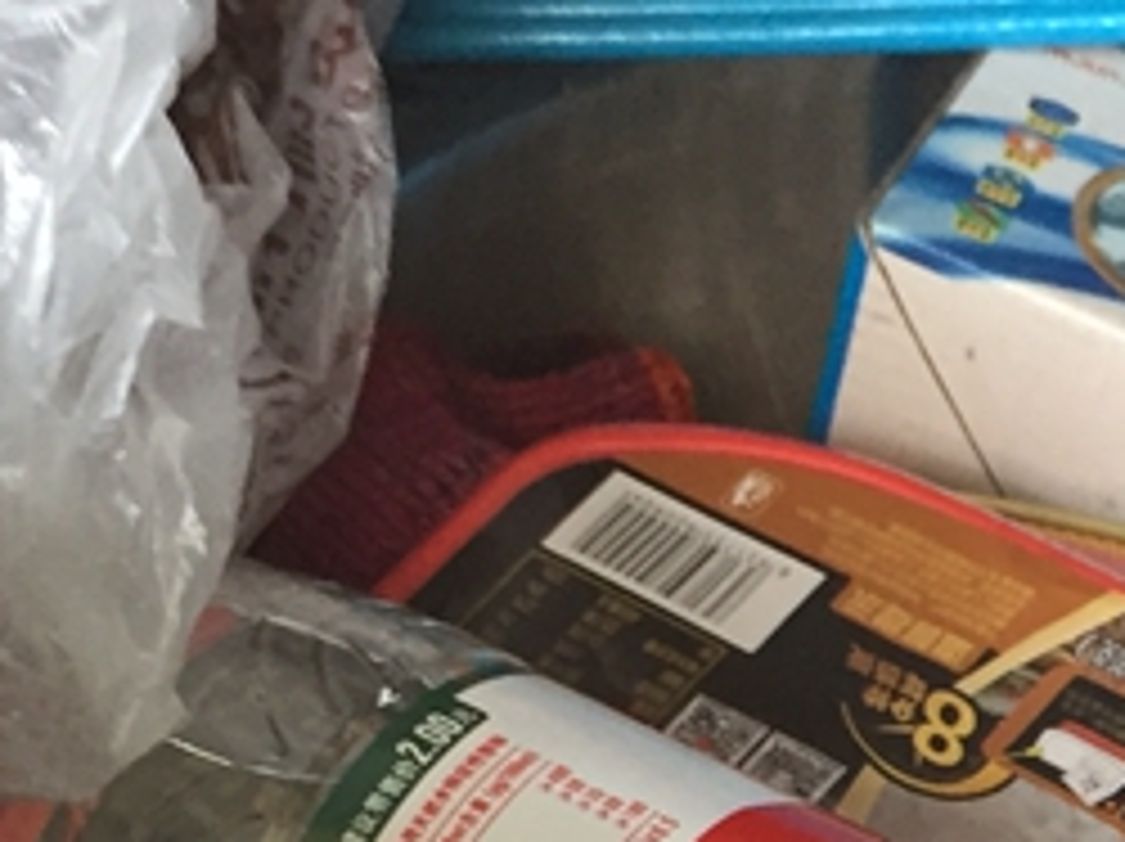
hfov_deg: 15.7
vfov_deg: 11.9
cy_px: 1234
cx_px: 1467
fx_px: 3864
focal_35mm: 119
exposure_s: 1/33
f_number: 2.2
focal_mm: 4.15
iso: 160
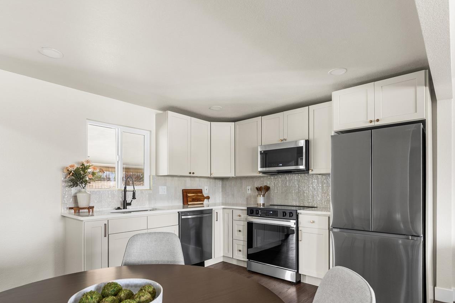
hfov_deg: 82.2
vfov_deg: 59.9
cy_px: 182
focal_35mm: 21
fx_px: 261
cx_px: 231
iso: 400
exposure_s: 1/2
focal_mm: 16.5
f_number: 8
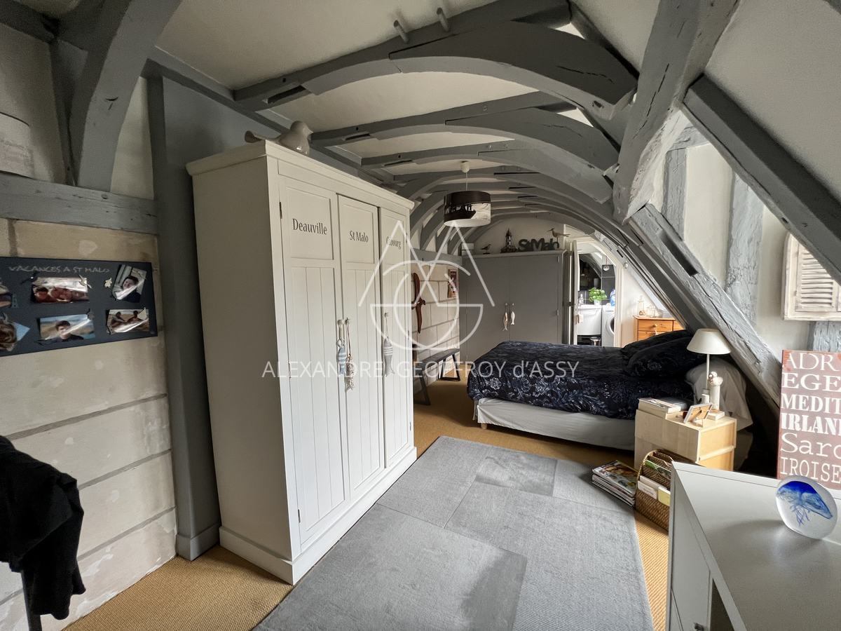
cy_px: 316
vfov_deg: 89.9
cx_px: 420
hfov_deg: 106.2
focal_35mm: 13
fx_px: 316
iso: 160
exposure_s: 1/99
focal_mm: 1.57
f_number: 1.8
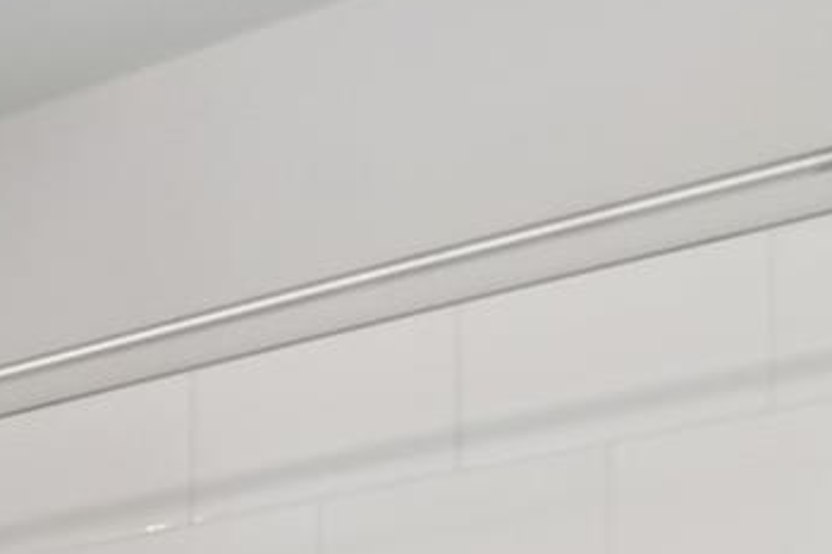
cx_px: -715
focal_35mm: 69
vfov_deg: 15.8
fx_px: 1595
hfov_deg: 20.0
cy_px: 1091
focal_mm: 10
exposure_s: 1/13
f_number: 7.1
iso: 100
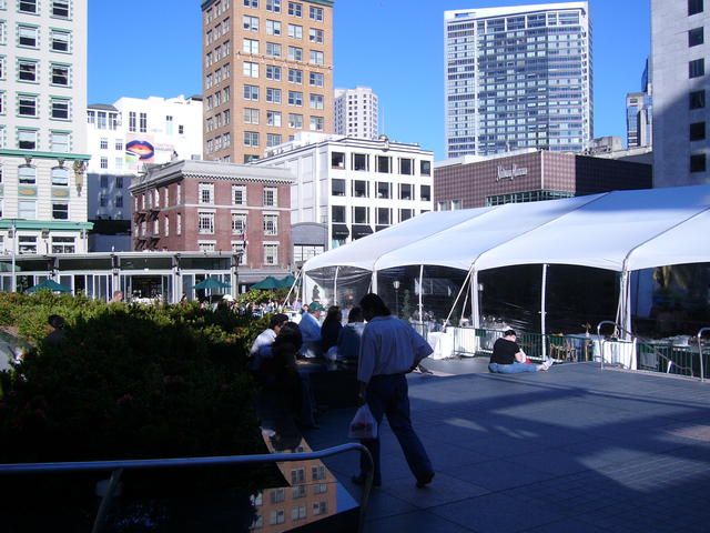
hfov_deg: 52.6
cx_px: 355
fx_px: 718
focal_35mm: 35
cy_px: 266
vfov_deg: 40.7
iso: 100
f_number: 8
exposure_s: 1/320
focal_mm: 5.8
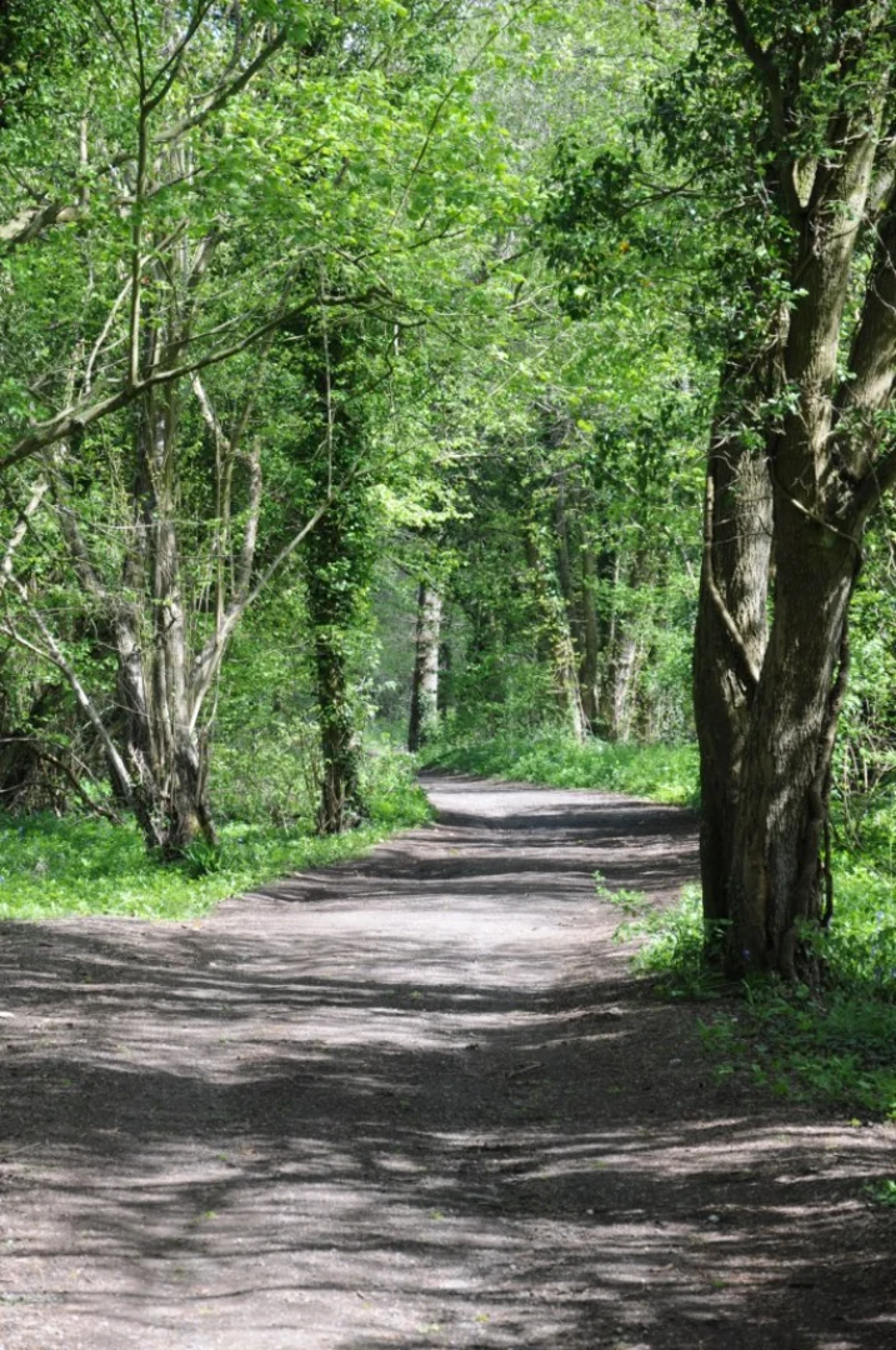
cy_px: 675
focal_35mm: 102
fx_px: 3819
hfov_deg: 13.4
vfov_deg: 20.0
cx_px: 448
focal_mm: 68
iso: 200
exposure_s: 1/100
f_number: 5.6
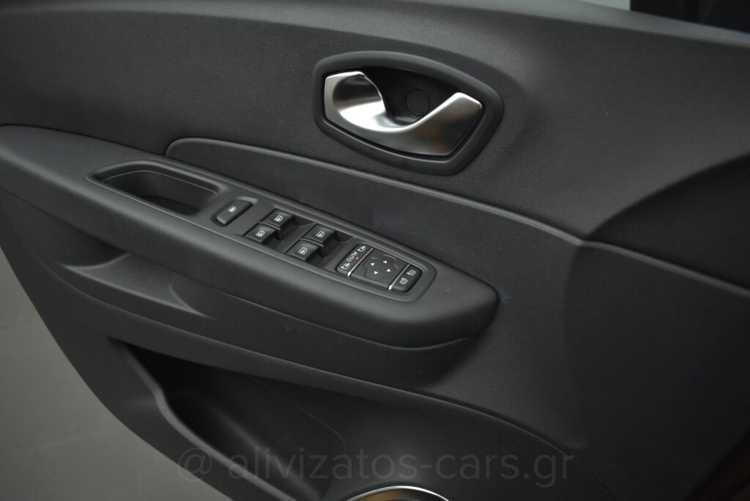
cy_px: 250
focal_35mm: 27
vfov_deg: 48.0
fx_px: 563
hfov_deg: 67.4
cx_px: 375
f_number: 3.5
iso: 1600
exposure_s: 1/160
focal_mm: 18
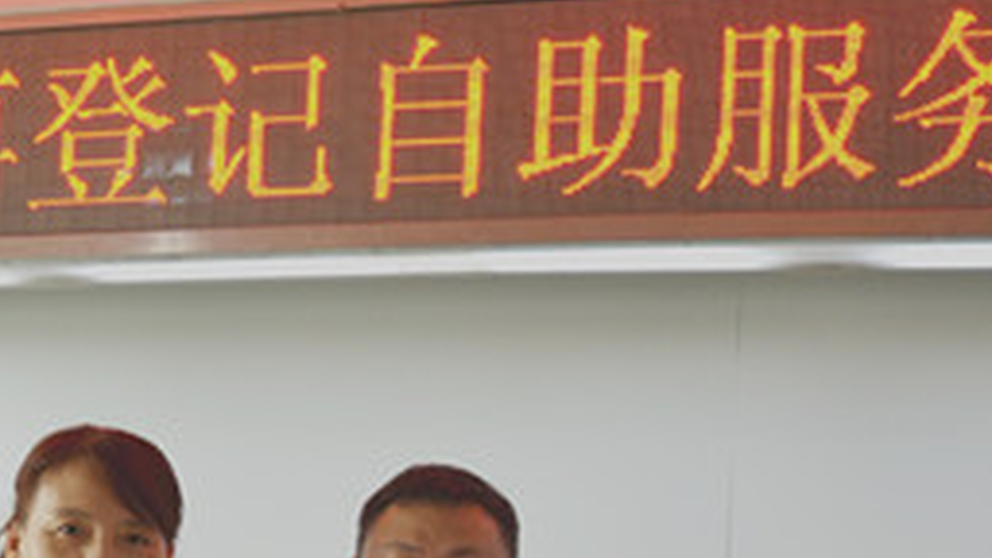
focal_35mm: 77
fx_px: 2031
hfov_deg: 27.4
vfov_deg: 15.1
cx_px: 477
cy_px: 686
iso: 400
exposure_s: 1/80
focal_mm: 21
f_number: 4.5
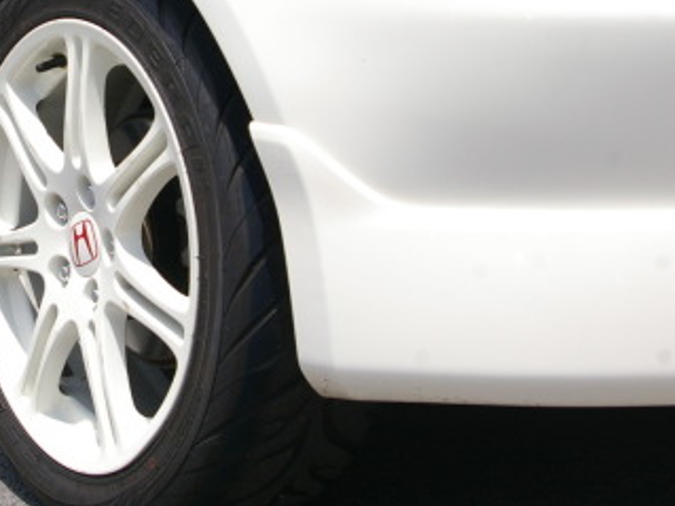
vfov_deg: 18.0
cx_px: 57
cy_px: 68
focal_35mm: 81
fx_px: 1579
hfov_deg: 23.4
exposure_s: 1/350
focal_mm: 28
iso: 200
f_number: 8
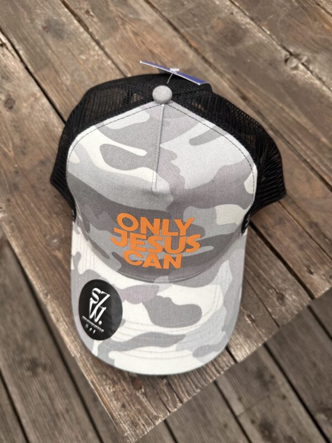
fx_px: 307
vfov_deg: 71.6
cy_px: 222
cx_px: 166
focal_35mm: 24
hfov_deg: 56.8
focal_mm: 6.86
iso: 160
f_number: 1.78
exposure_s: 1/121
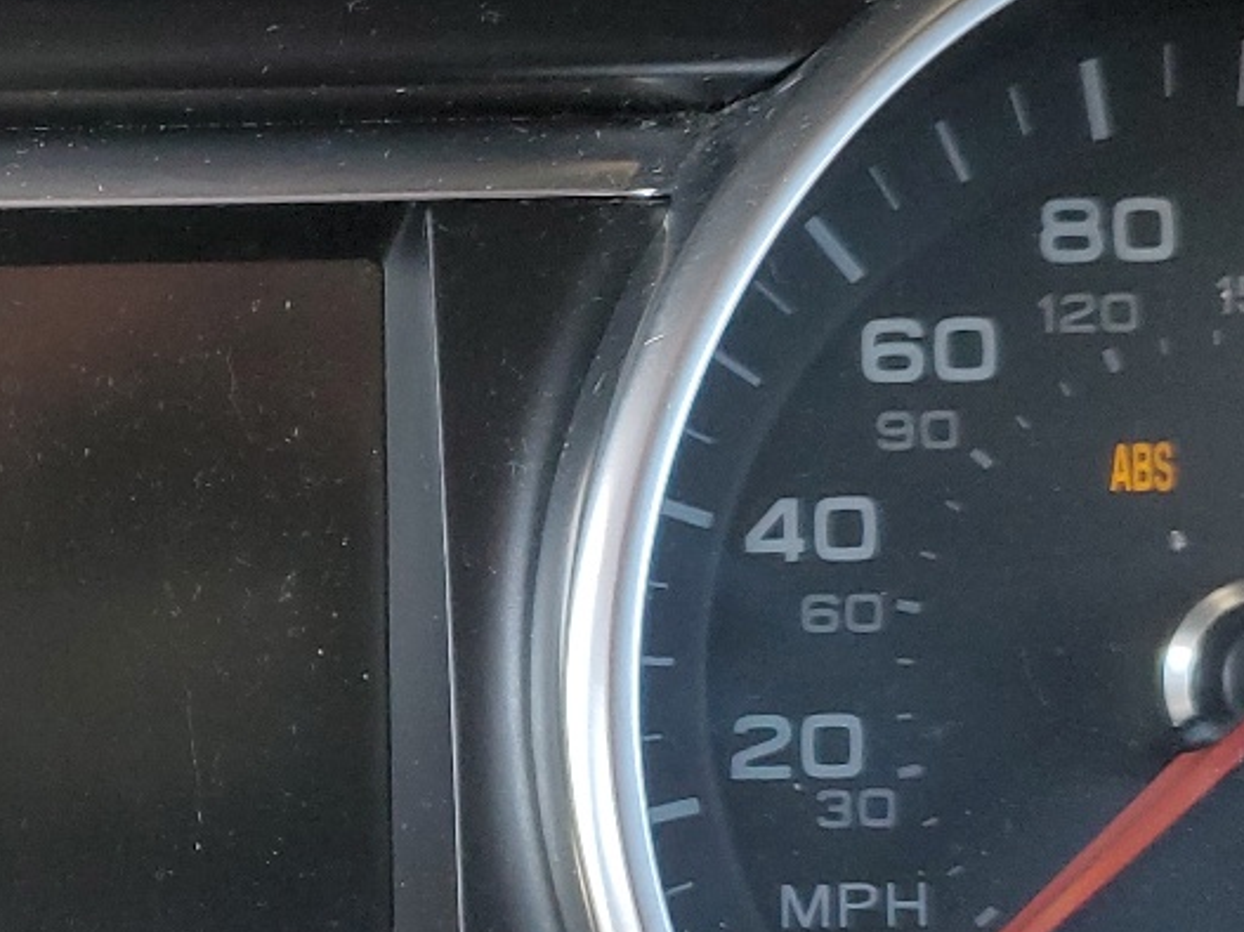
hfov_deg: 23.6
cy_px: 750
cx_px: -17
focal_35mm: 79
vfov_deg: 18.5
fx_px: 2838
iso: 97
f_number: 1.5
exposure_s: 1/120
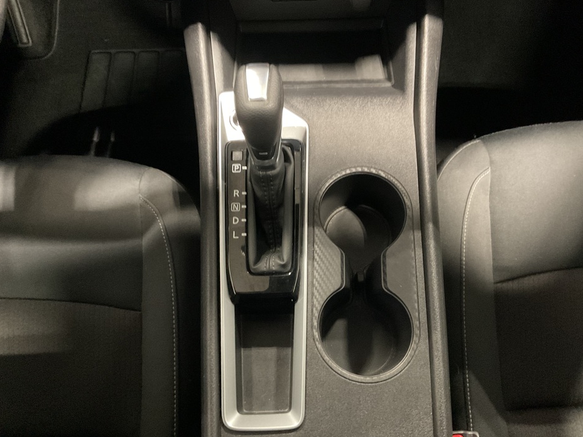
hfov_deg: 60.0
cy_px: 222
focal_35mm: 30
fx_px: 505
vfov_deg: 46.8
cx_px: 299
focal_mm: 3
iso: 500
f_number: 1.8
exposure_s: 1/25
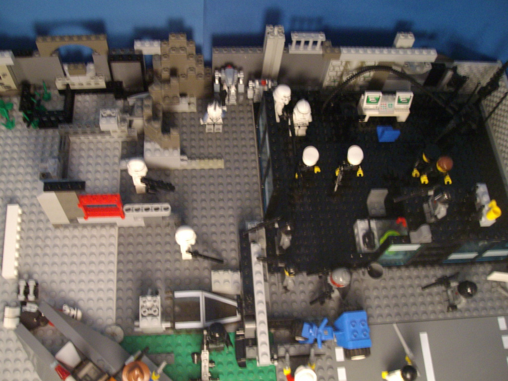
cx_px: 254
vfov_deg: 39.7
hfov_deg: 51.4
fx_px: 528
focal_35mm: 36
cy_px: 190
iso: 320
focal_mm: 6
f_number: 2.7
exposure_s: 1/4
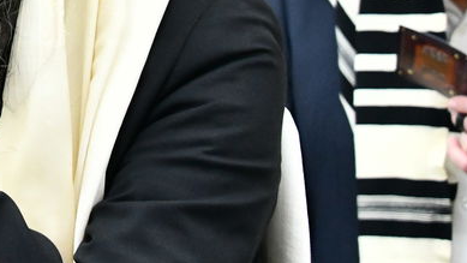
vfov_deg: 6.6
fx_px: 2242
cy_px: -172
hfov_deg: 11.7
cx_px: -60
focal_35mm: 181
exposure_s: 1/160
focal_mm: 48
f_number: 5.6
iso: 4000
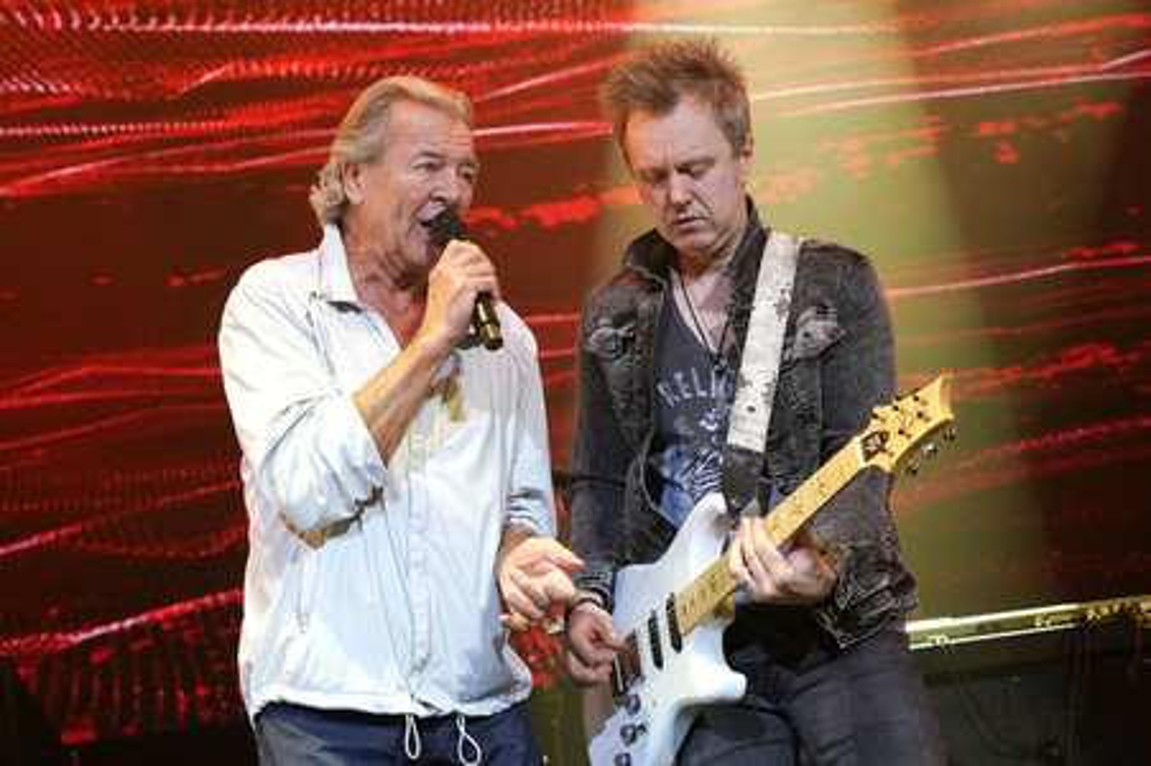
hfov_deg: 34.5
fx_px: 1853
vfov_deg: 23.3
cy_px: 383
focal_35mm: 58
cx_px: 576
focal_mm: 58
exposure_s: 1/320
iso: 1600
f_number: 5.6
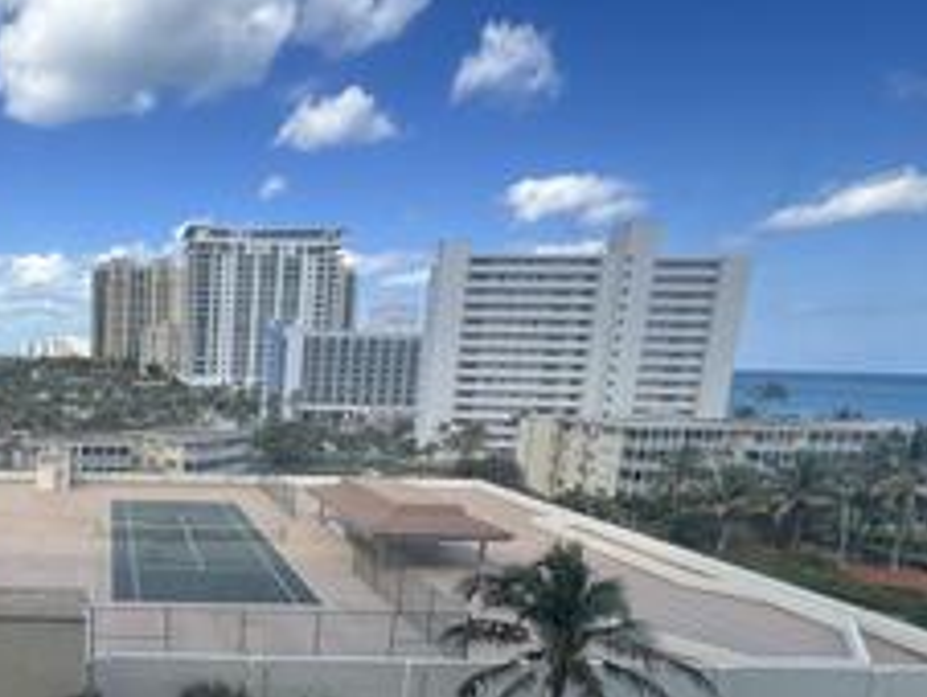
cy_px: 476
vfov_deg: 57.4
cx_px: 111
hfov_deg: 63.1
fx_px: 617
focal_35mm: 23
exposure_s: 1/148
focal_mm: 1.57
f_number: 1.8
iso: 32
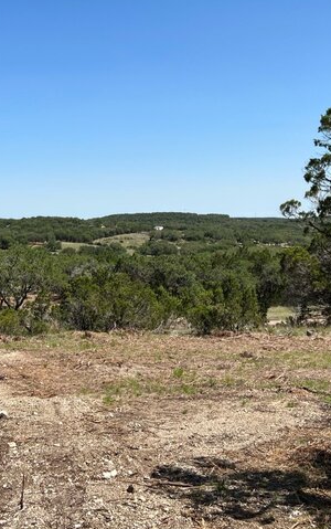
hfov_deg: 27.4
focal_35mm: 46
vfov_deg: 43.4
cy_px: 234
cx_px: 63
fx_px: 663
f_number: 1.5
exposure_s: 1/5319
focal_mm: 5.7
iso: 50
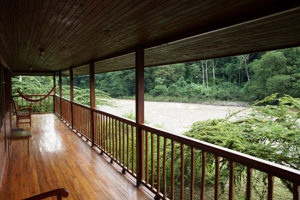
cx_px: 150
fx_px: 250
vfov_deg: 43.6
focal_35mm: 30
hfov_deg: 61.9
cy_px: 100
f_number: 4
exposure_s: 1/60
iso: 100
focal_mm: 20
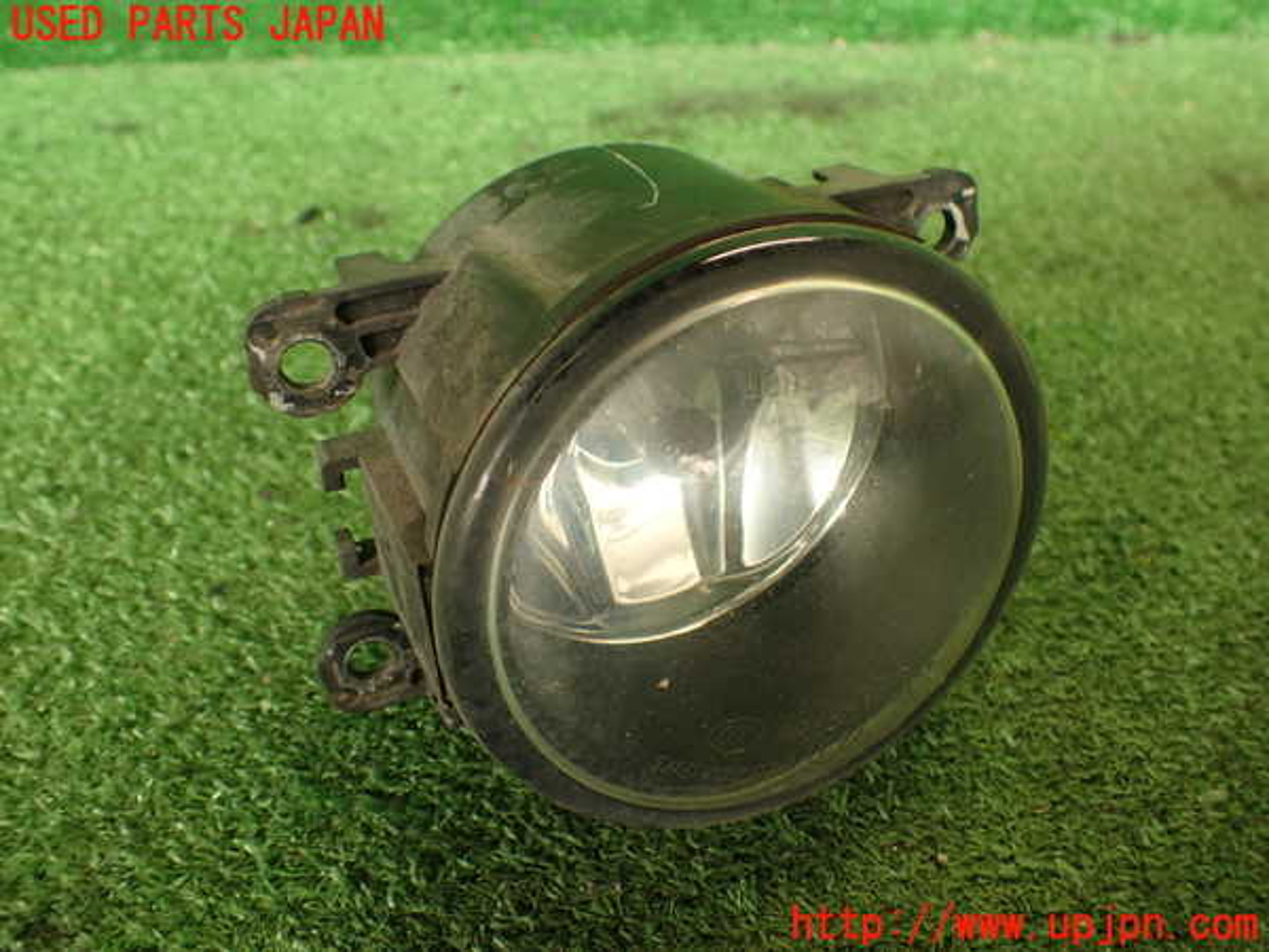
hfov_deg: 56.8
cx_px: 634
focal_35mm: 32
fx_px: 1173
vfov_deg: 44.2
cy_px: 476
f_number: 2.4
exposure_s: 1/40
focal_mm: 5.79
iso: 200
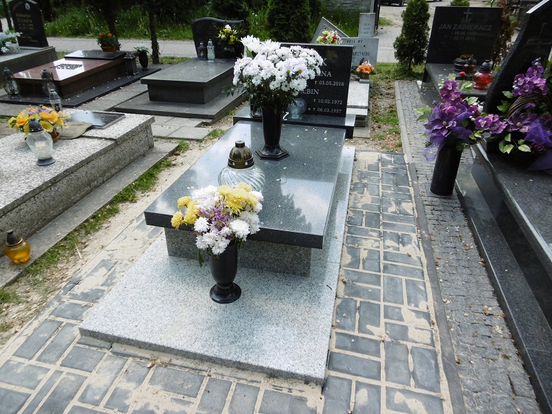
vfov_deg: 56.8
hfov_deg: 71.6
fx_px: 383
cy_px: 207
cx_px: 276
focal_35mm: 24
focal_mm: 4.3
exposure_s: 1/400
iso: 100
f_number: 3.1
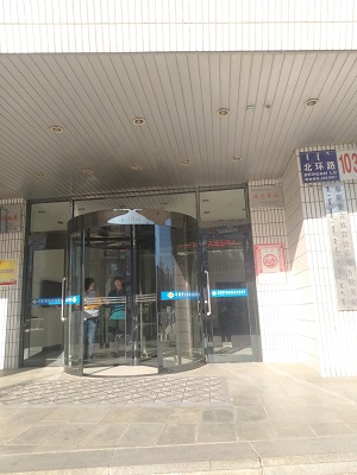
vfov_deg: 65.3
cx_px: 178
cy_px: 238
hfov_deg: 51.4
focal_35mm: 27
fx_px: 371
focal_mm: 4.73
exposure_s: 1/478
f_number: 2.2
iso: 200
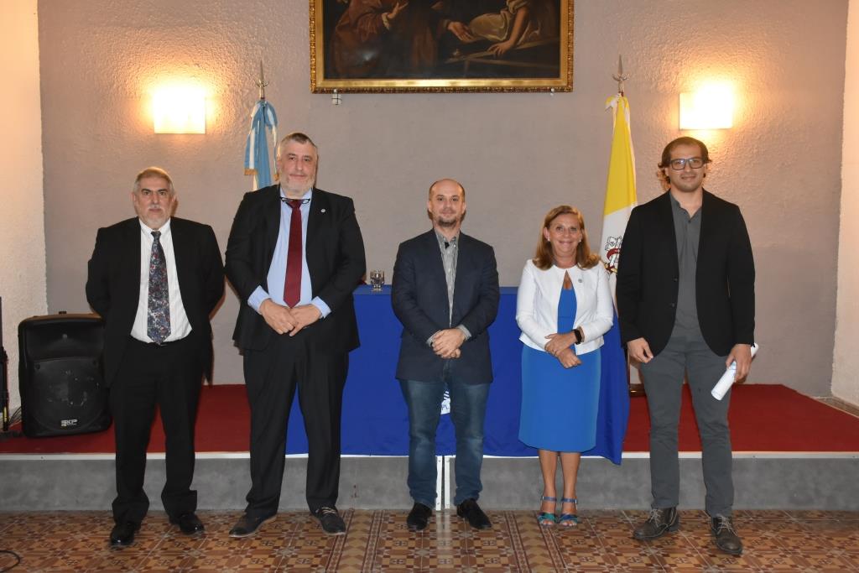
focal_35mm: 33
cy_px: 286
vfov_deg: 40.0
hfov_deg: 57.2
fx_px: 787
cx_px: 430
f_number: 5.6
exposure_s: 1/60
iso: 1600
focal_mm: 22
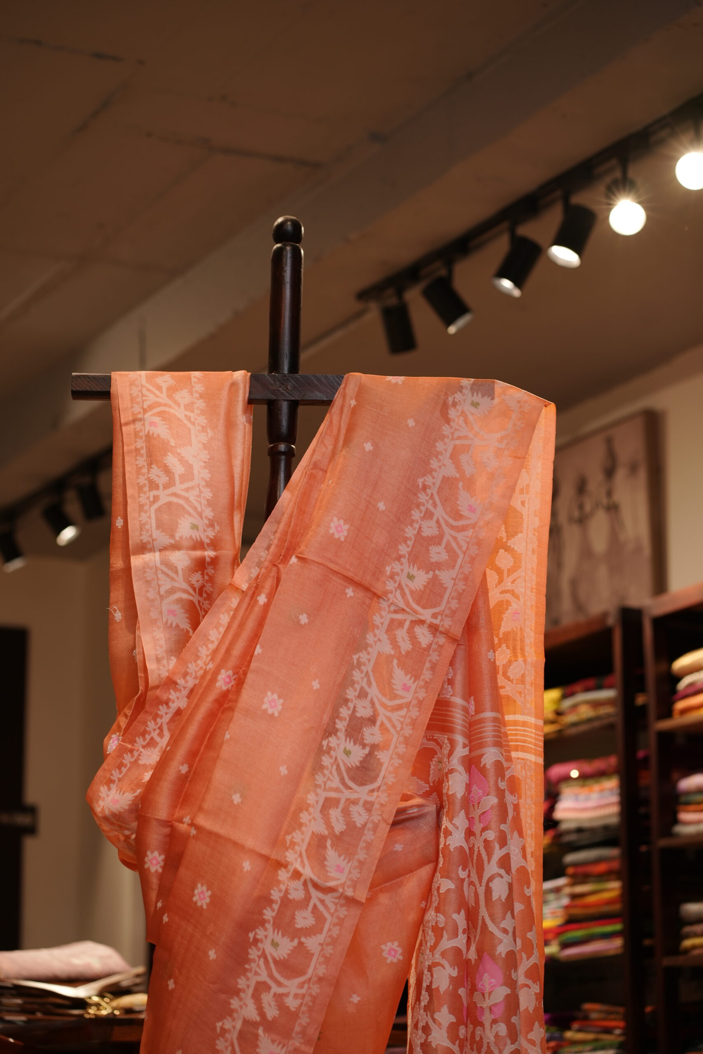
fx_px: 2489
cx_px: 352
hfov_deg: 16.1
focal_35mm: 85
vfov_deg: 23.9
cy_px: 527
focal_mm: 85
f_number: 3.5
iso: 200
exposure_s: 1/100
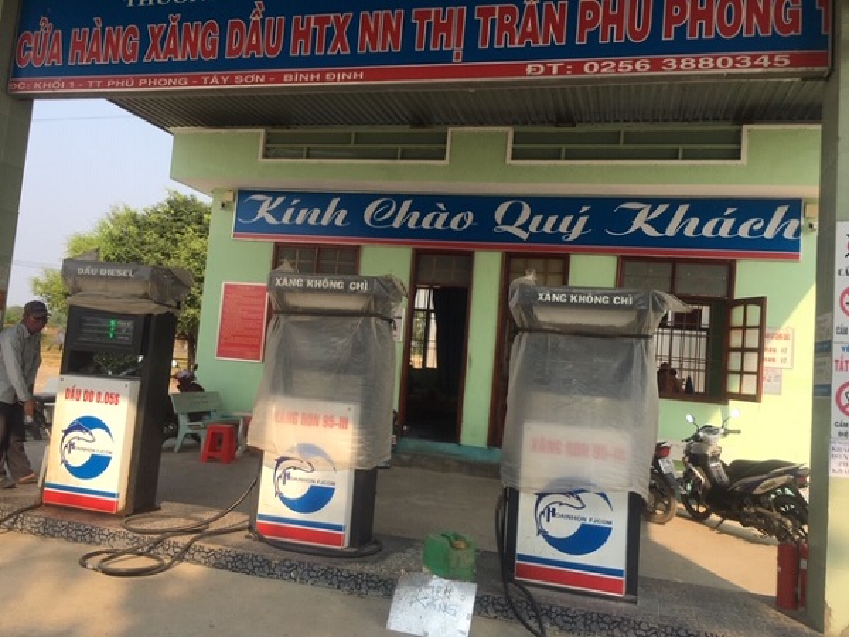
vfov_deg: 48.2
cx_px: 424
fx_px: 711
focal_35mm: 29
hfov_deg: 61.7
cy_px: 318
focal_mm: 4.15
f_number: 2.2
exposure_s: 1/725
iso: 25
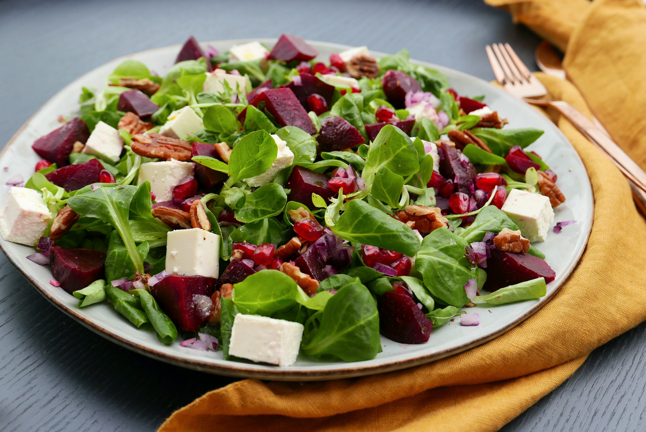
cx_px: 323
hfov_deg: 39.6
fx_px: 898
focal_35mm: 50
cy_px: 216
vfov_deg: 27.0
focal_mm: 22.7
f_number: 4
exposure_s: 1/125
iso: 200
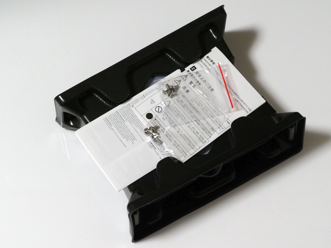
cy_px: 124
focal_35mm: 121
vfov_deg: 12.2
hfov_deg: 16.3
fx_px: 1157
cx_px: 165
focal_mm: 60
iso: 3200
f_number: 5.6
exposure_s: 1/125
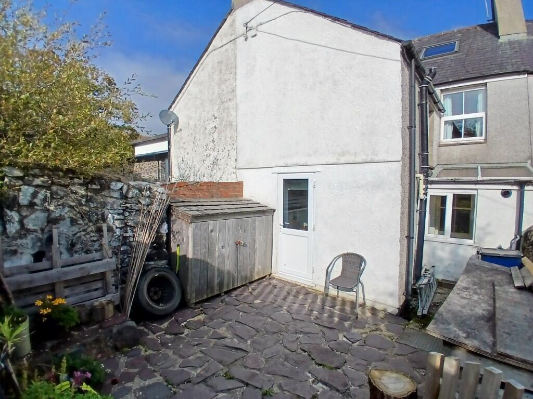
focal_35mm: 17
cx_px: 266
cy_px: 200
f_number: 2.2
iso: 50
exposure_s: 1/2304
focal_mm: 1.4
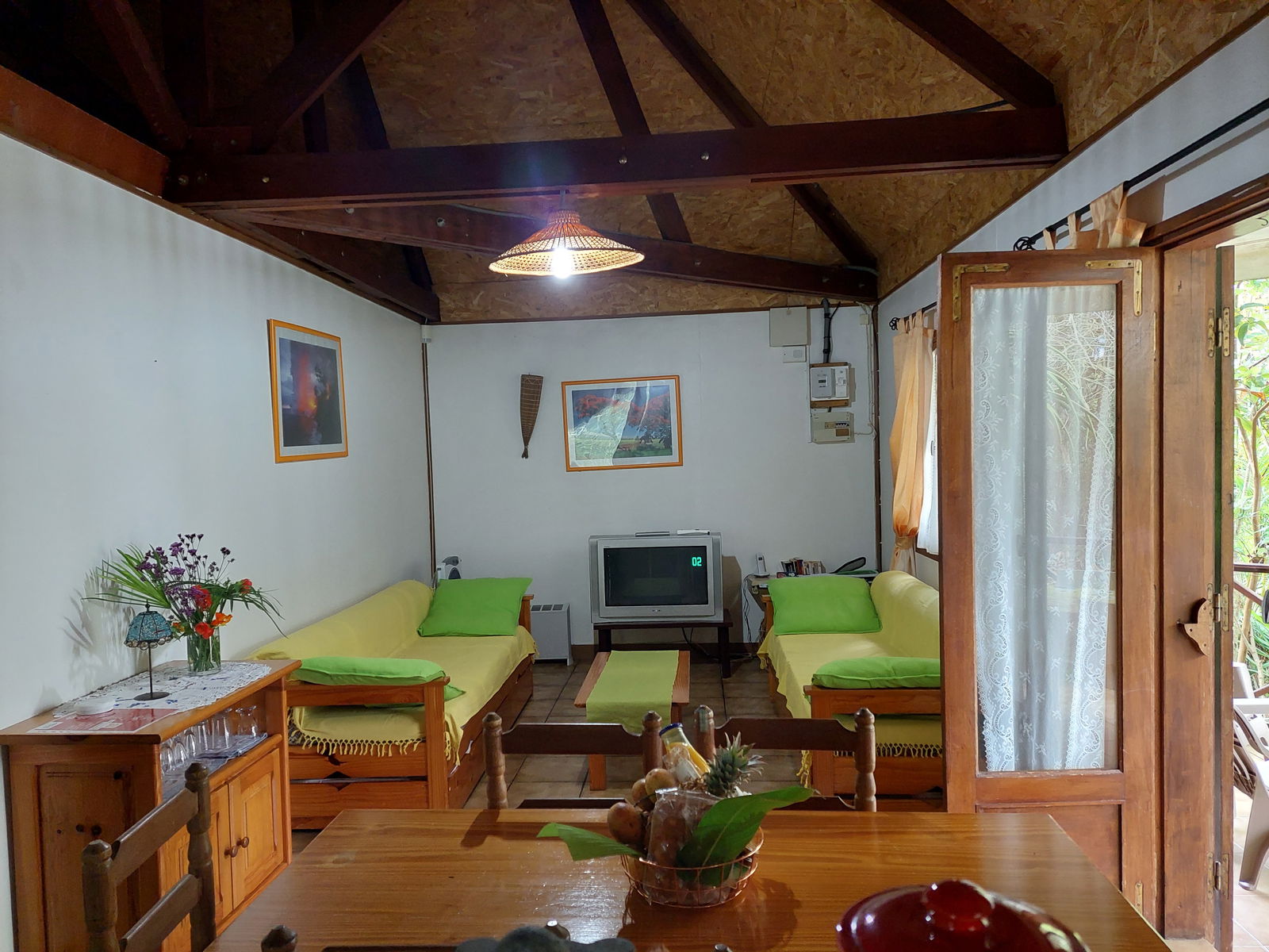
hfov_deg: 71.6
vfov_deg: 56.8
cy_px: 476
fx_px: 880
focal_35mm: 24
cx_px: 634
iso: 500
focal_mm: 5.23
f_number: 1.8
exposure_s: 1/50
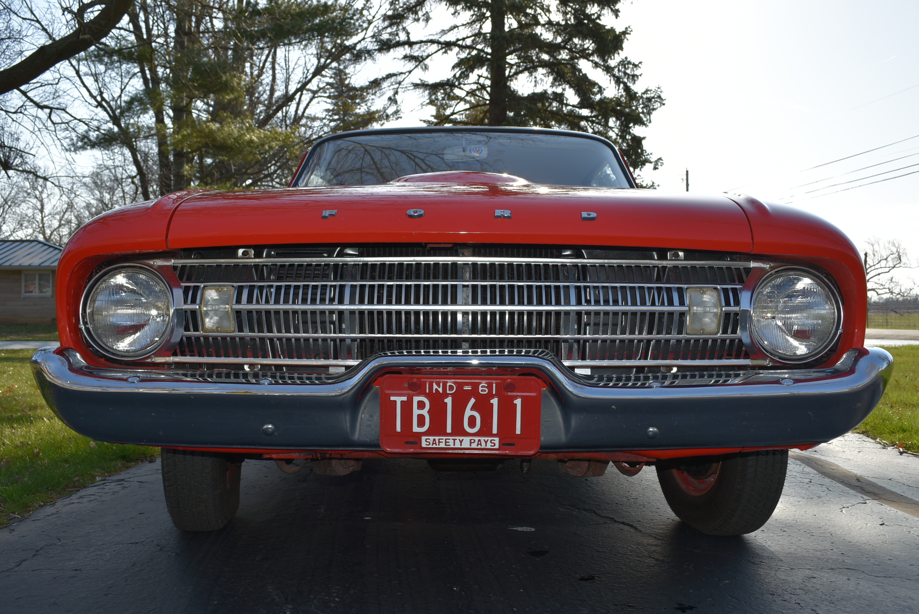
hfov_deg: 61.9
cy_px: 307
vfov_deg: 43.7
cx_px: 460
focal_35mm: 30
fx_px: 766
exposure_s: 1/250
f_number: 7.1
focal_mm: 20
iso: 100
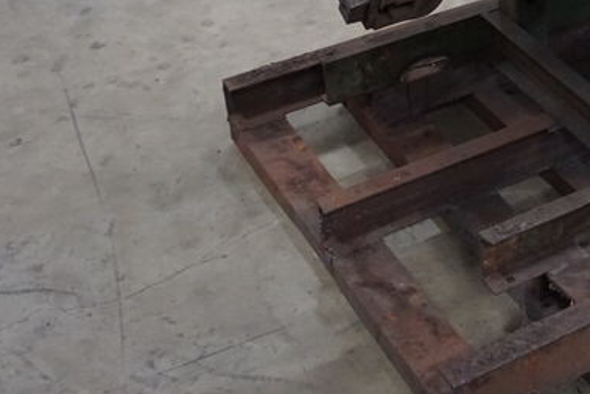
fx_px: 1246
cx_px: 627
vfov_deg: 17.4
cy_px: -28
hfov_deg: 25.0
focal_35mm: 76
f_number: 4
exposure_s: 1/160
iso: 2500
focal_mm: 20
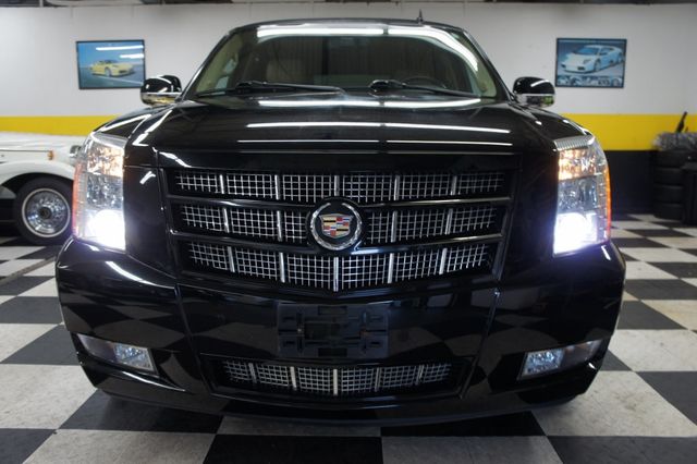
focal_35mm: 28
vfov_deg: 45.6
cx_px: 348
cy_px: 232
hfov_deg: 64.6
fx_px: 551
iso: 250
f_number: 4
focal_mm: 19
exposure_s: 1/30
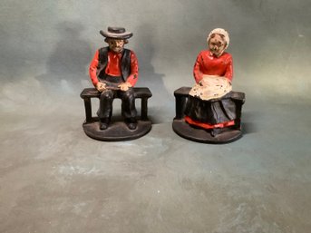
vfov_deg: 45.4
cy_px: 116
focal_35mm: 31
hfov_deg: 58.4
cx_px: 156
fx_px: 278
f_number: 2.4
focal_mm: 3.3
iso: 400
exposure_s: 1/33
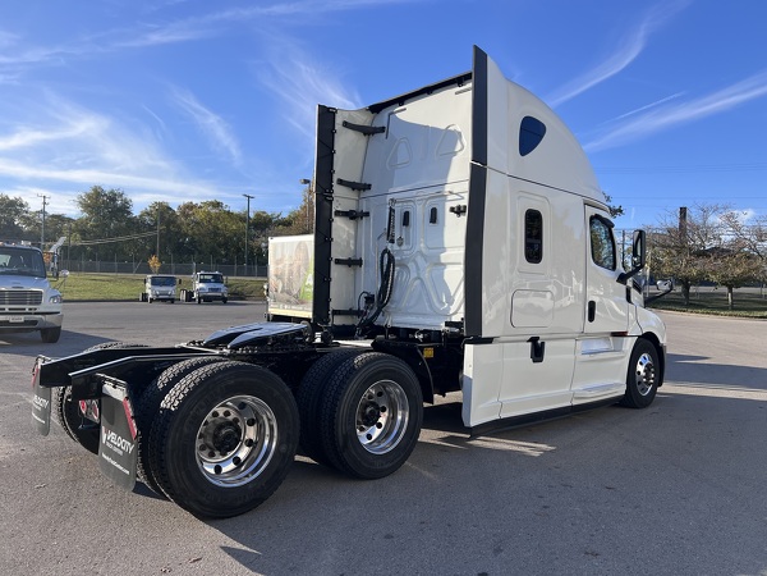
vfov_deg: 53.1
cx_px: 384
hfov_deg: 67.3
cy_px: 288
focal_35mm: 26
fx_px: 576
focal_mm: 5.7
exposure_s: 1/2762
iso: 50
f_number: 1.5
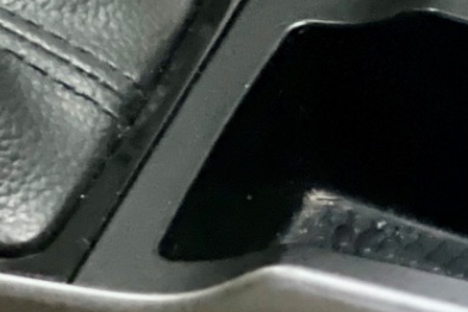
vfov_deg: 3.5
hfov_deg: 5.3
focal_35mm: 391
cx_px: -32
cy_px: -289
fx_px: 5083
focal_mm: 9
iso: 1250
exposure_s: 1/15
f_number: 2.8
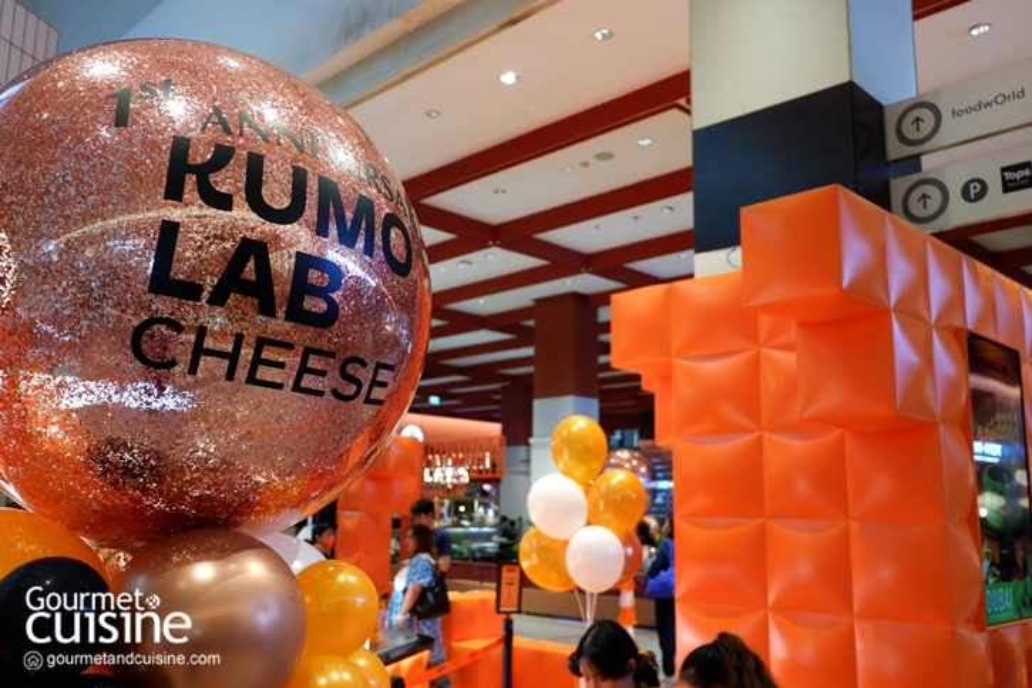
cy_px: 344
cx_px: 516
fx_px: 860
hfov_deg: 61.9
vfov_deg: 43.6
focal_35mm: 30
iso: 640
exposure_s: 1/42
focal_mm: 20.1
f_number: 3.8
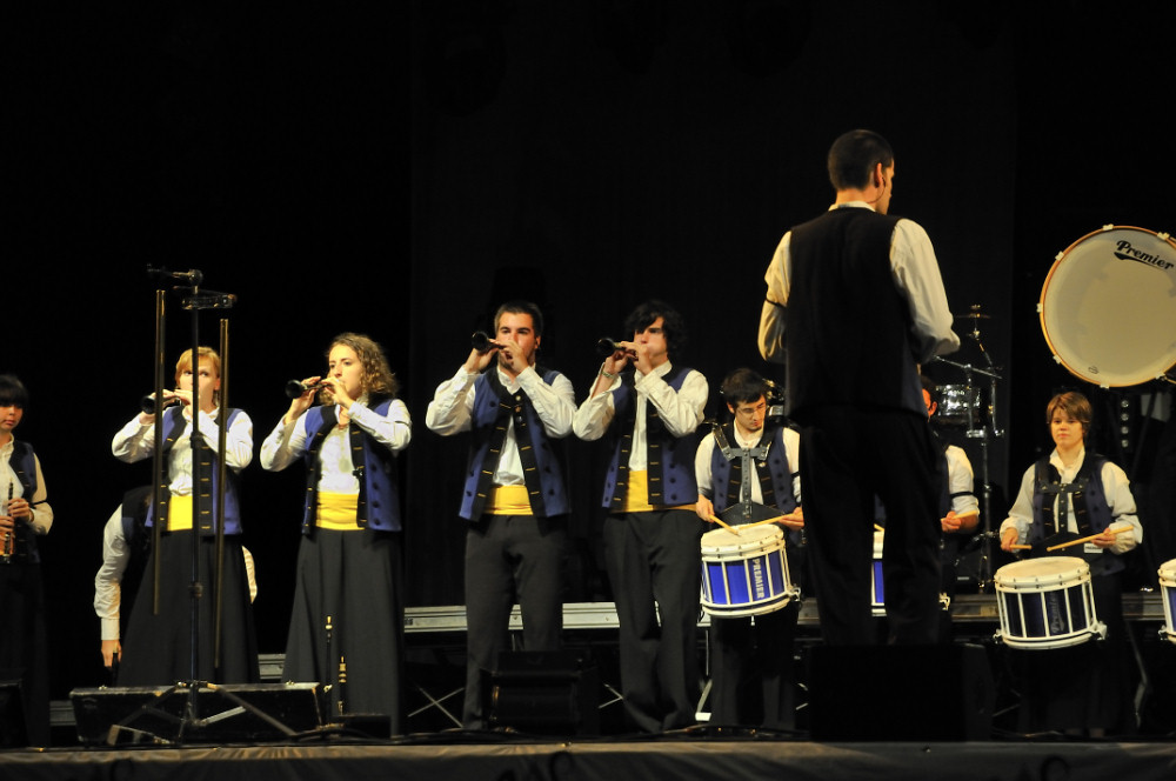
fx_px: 4160
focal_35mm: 128
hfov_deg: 16.1
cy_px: 390
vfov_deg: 10.7
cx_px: 588
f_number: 5.6
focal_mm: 85
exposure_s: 1/50
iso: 1250
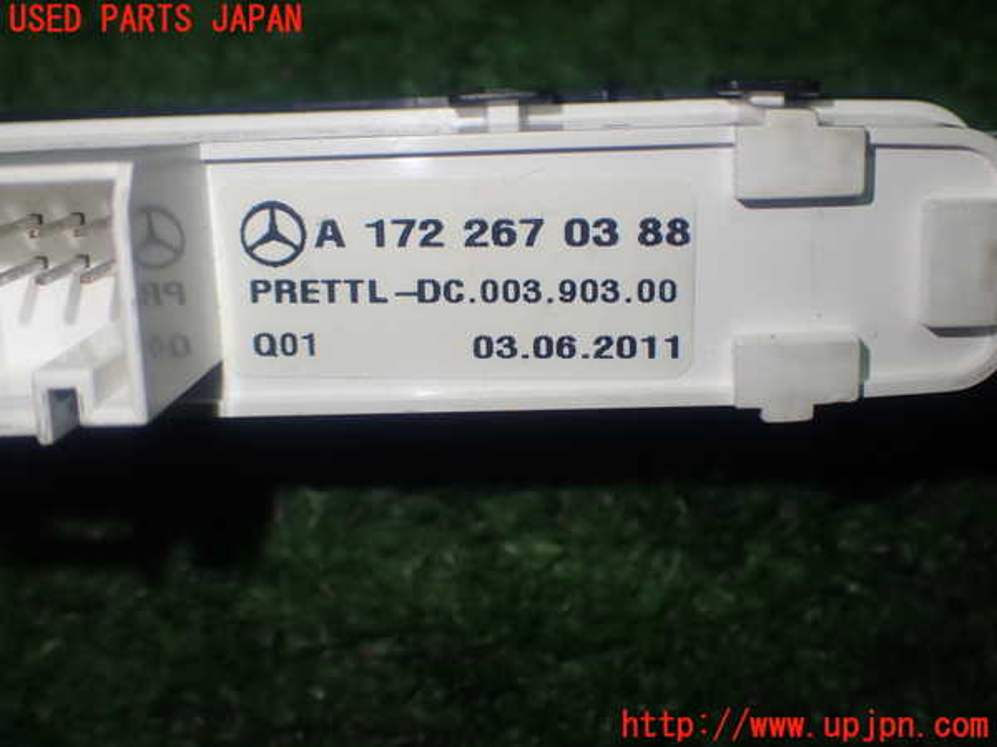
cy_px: 374
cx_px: 498
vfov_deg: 30.9
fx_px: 1354
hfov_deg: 40.4
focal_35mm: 47
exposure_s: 1/100
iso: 160
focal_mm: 8.4
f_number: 3.1
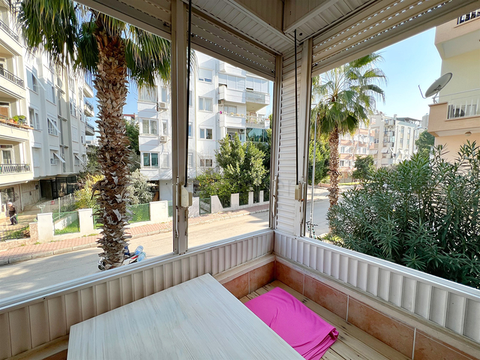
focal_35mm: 13
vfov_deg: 89.9
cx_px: 240
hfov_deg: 106.2
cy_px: 180
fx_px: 180
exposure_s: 1/547
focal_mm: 1.6
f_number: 1.8
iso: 32
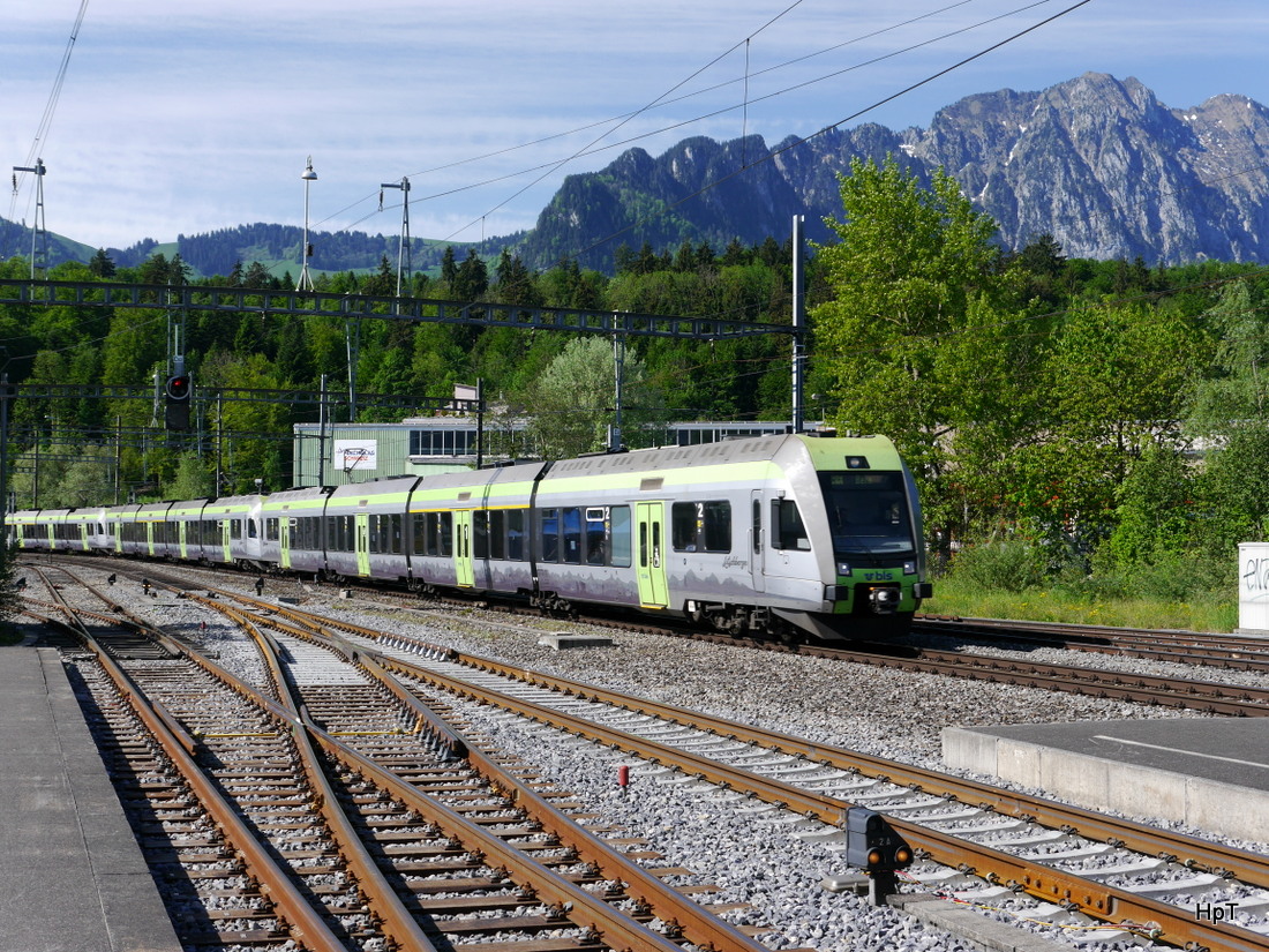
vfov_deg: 29.1
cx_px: 634
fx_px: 1833
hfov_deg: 38.2
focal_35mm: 50
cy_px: 476
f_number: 8
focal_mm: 25
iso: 160
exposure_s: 1/320
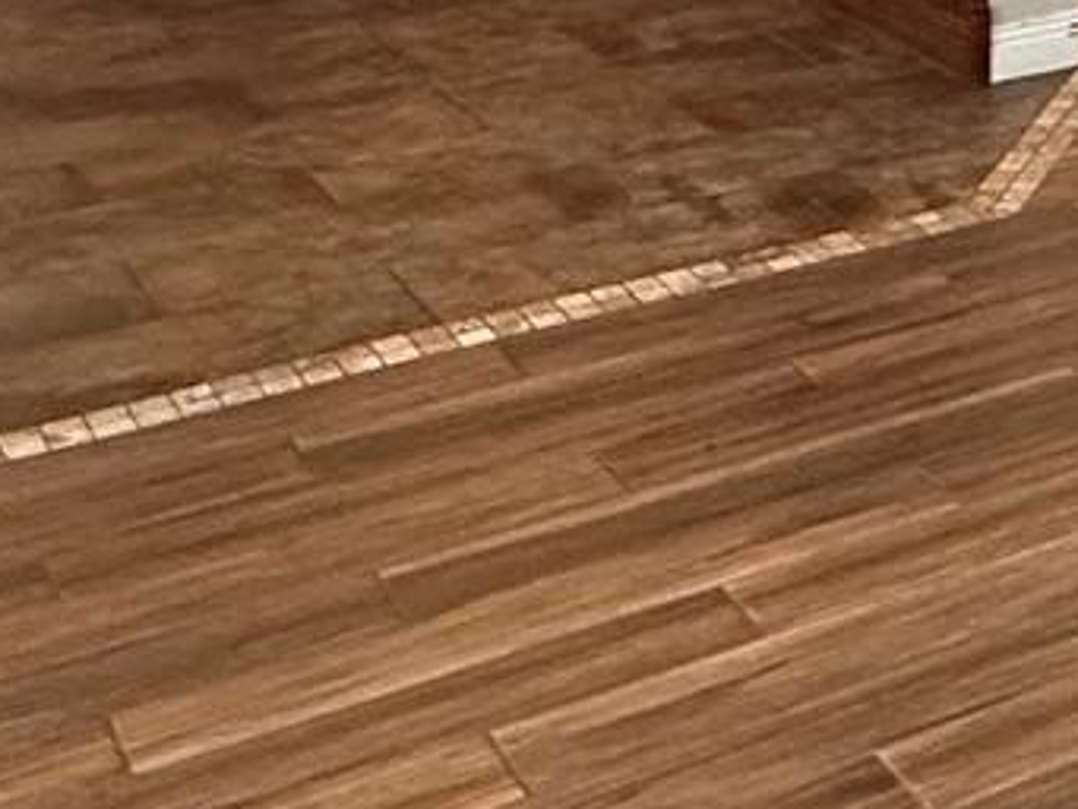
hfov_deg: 19.3
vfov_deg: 14.9
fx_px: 2617
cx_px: 1755
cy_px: -736
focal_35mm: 84
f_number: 2.2
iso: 250
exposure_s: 1/120
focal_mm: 2.22
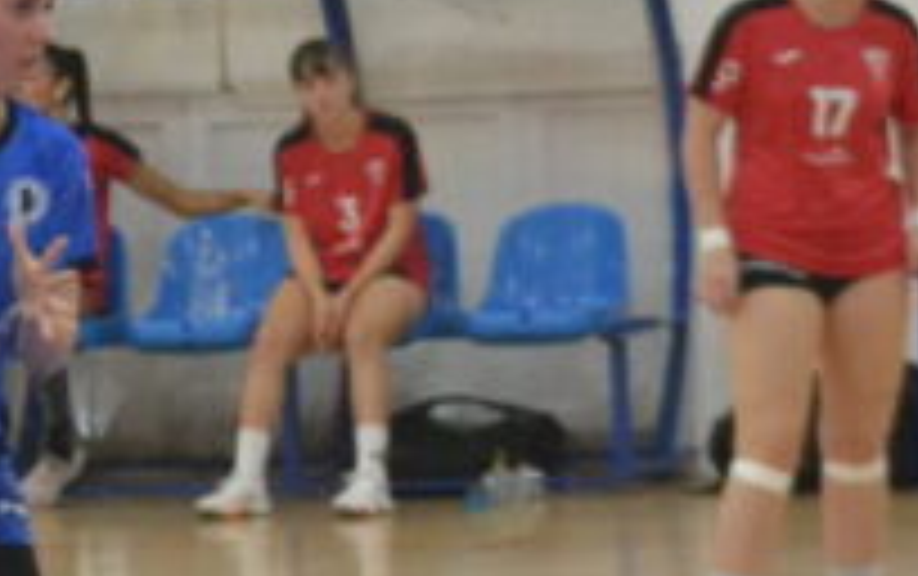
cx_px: 140
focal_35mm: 316
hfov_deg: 6.6
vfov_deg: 4.2
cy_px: 189
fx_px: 7912
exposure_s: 1/500
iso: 3200
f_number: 4
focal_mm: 55
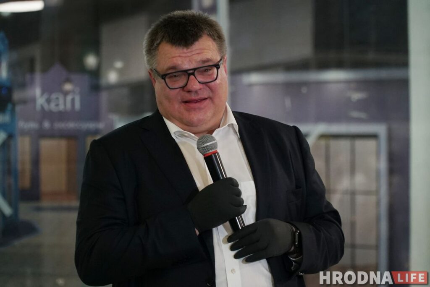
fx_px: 1876
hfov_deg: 13.1
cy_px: 144
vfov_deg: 8.8
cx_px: 215
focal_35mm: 157
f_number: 4
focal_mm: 105
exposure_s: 1/125
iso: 2500
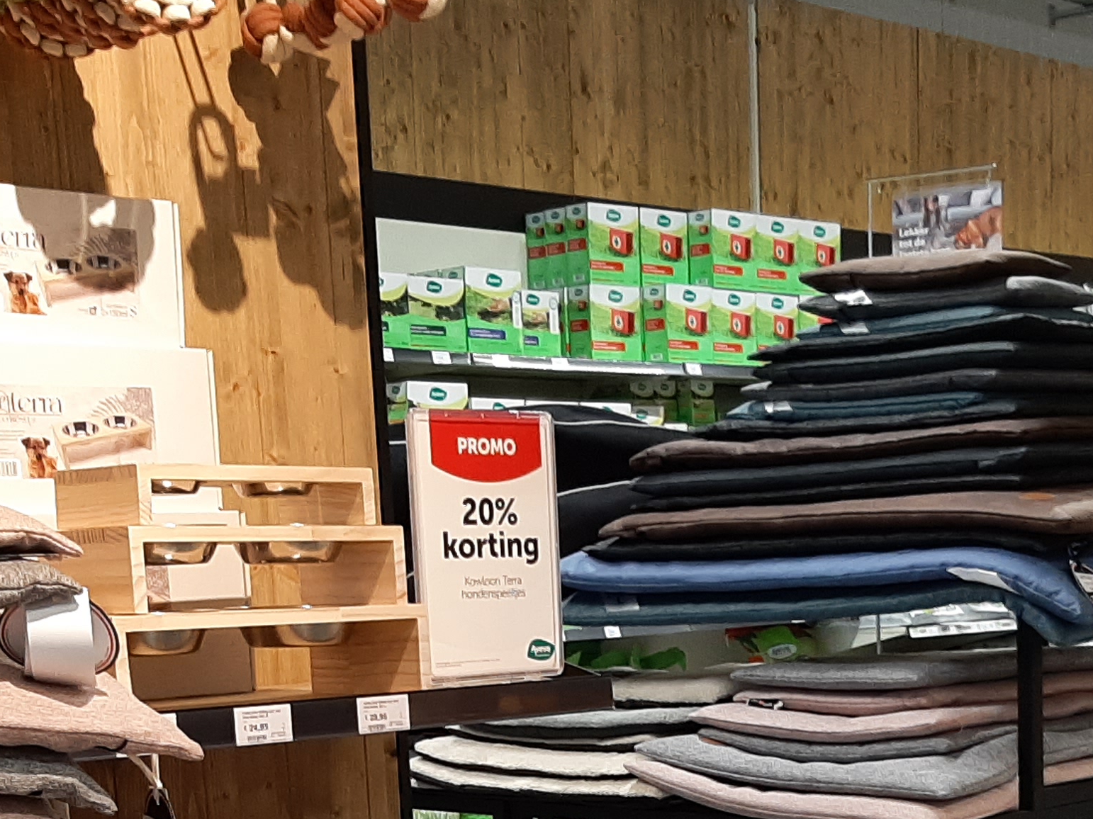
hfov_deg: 28.4
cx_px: 706
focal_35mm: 68
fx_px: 2147
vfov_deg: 20.4
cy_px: 954
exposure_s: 1/50
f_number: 1.7
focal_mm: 3.93
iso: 80
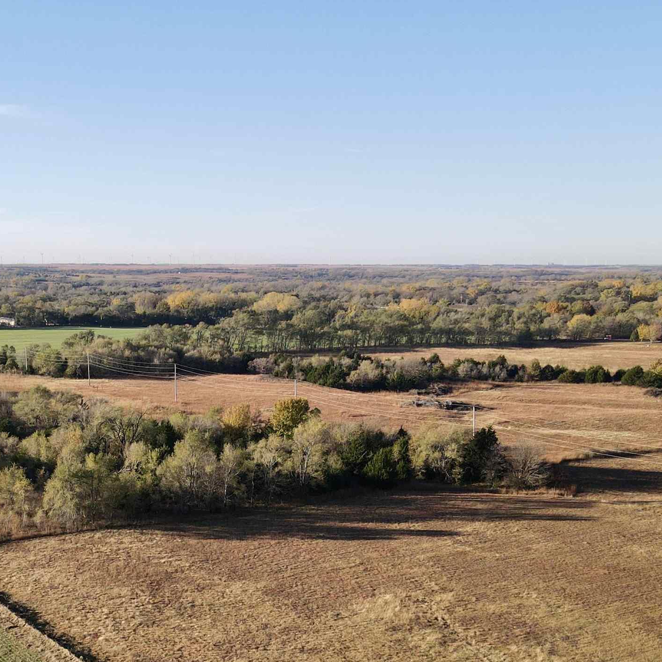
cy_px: 529
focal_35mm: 46
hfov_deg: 36.1
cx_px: 180
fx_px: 995
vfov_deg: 35.6
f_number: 2.8
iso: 100
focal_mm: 4.5
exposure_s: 1/320
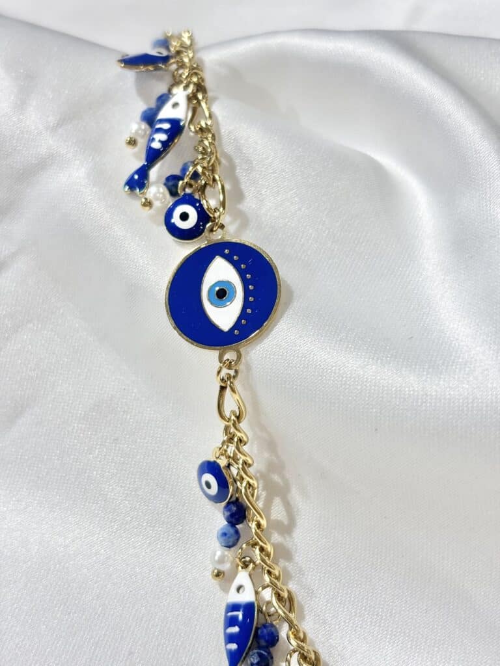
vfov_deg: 36.8
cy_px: 333
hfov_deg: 28.0
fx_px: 1001
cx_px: 250
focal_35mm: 52
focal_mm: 5.96
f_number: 1.6
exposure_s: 1/228
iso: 32
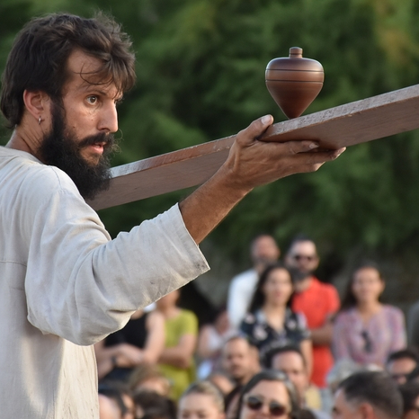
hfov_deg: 5.1
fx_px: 4725
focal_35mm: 345
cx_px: 192
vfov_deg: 5.1
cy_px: 190
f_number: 5.6
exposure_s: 1/320
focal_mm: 140
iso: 560
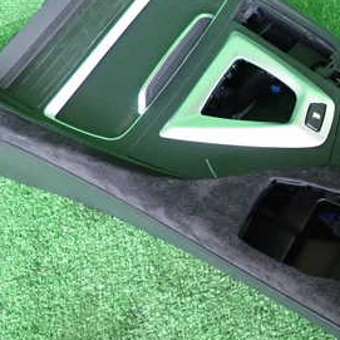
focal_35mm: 49
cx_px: 304
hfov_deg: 33.0
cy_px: 167
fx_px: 545
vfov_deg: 34.7
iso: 500
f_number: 2
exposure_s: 1/30
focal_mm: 4.5
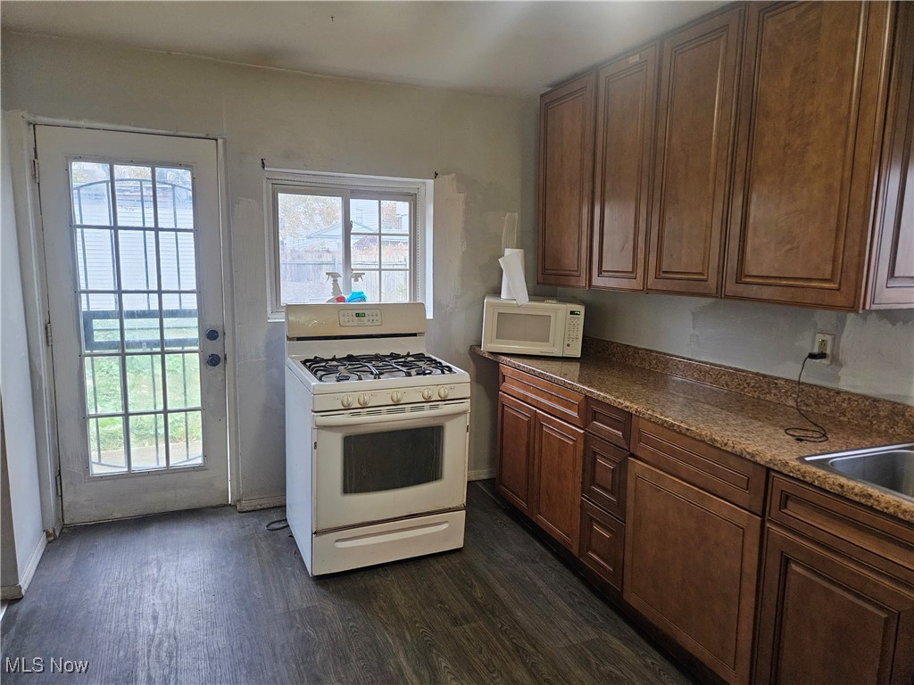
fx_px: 607
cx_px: 457
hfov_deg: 73.9
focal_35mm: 23
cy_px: 342
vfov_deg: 58.9
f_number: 1.8
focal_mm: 5.4
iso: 640
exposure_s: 1/60
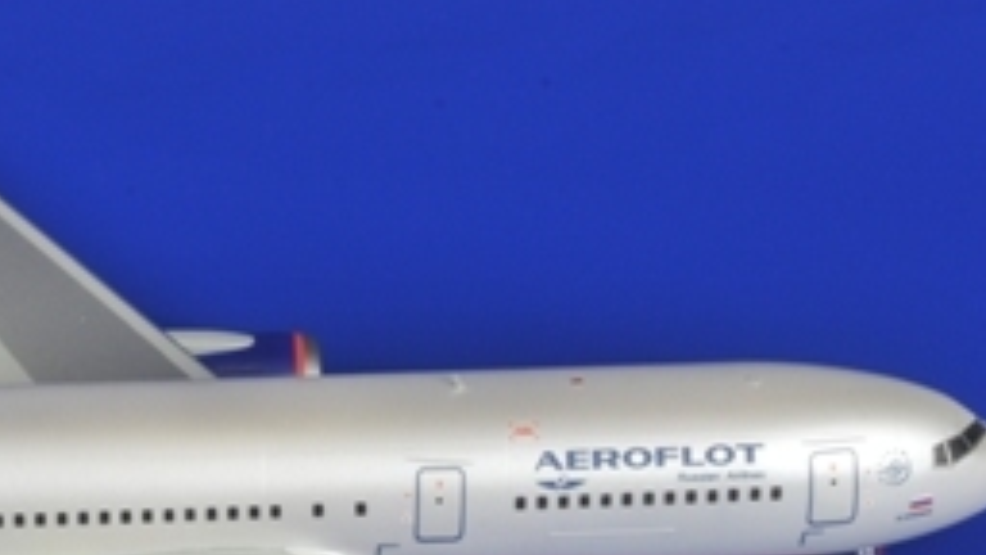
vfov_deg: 5.5
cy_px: 549
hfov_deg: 9.7
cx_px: 0
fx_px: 5778
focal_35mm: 221
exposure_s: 1/100
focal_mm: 60
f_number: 36
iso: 200
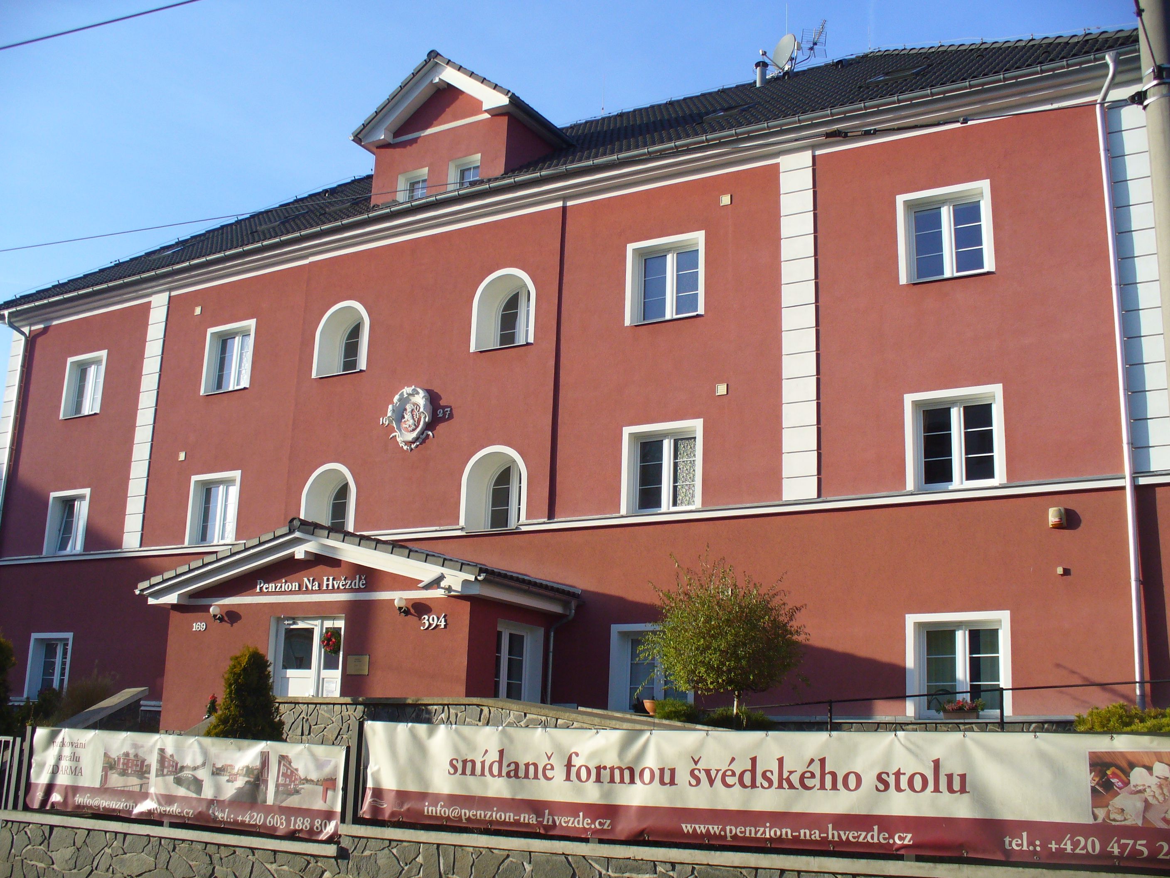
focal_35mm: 37
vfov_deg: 38.7
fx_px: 1251
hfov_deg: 50.1
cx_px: 585
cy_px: 439
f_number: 5.6
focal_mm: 6.1
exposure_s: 1/200
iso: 80
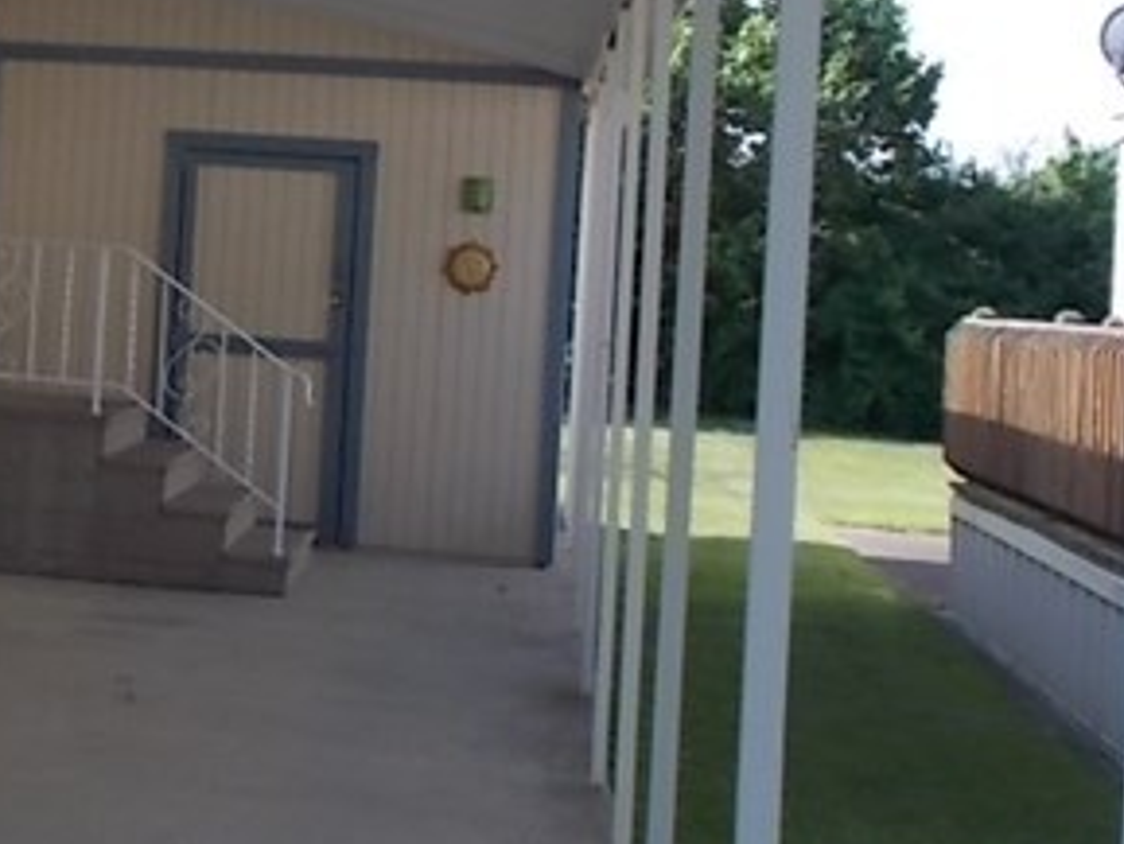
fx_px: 2989
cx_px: -175
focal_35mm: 92
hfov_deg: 20.1
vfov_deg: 15.9
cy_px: 140
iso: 80
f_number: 3.2
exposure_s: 1/320
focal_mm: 4.6
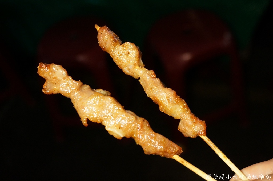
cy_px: 90
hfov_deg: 42.4
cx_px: 136
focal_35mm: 46
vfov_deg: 28.9
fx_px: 352
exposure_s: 1/60
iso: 1600
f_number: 5
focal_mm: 31
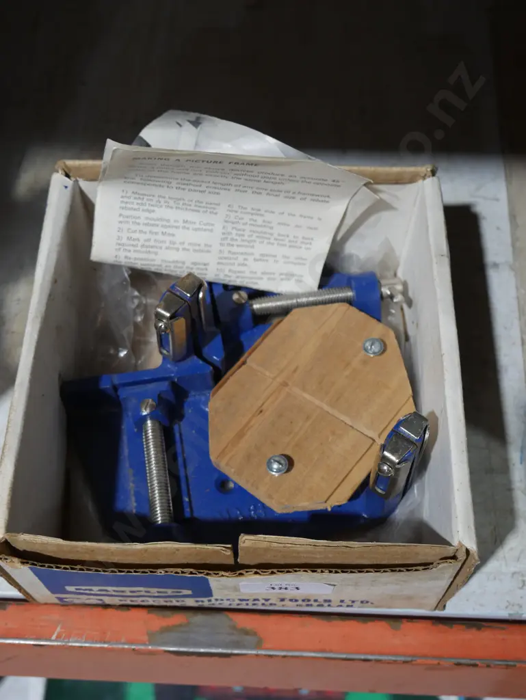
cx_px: 263
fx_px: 931
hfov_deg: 31.5
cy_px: 350
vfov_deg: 41.2
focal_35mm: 46
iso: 640
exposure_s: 1/60
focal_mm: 23
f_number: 5.1
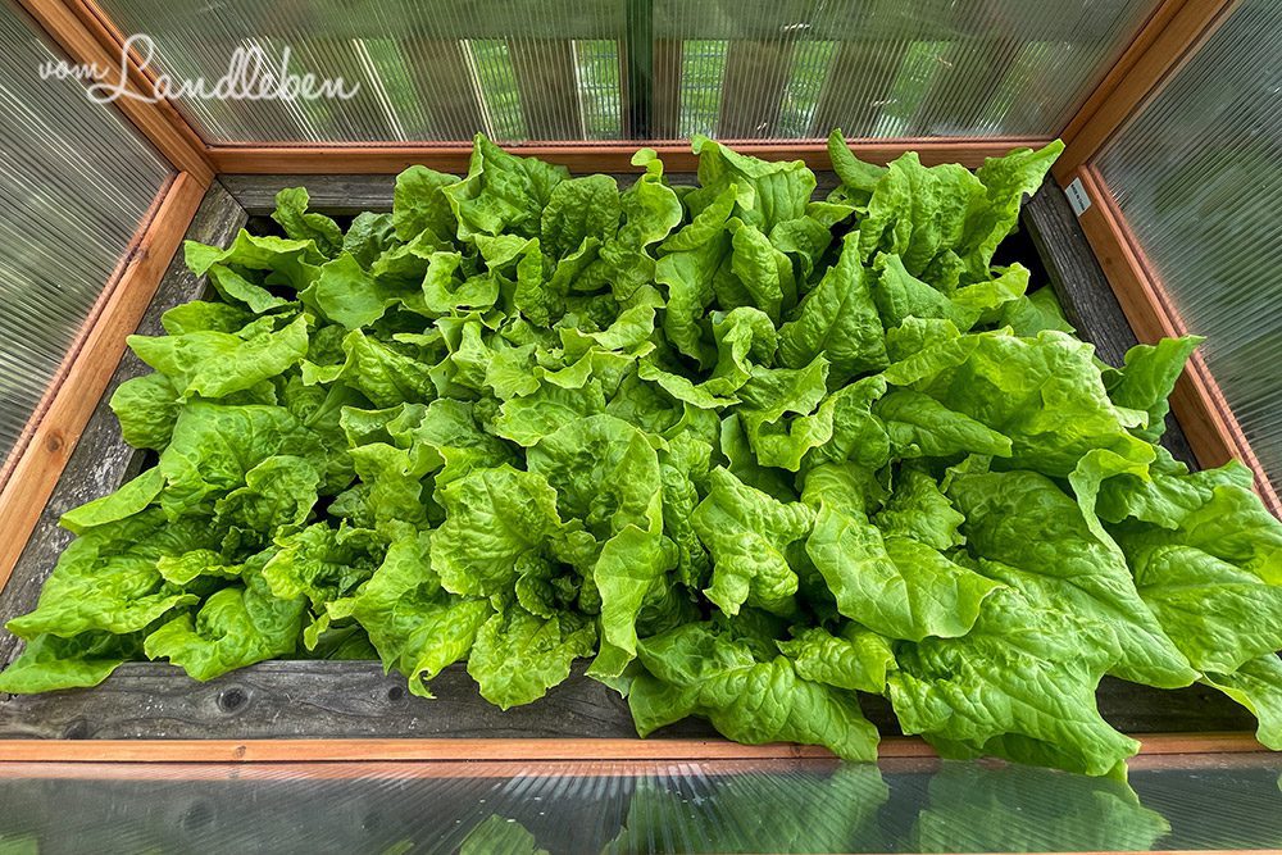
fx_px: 855
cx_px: 641
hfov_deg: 73.7
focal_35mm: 24
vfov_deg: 53.1
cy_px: 428
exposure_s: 1/125
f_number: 5.6
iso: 100
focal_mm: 16
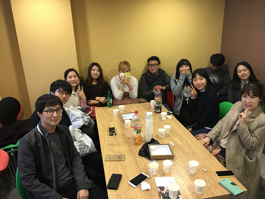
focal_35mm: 29
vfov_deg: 48.2
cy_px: 100
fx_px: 222
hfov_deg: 61.7
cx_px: 132
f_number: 2.2
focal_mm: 4.15
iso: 100
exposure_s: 1/10
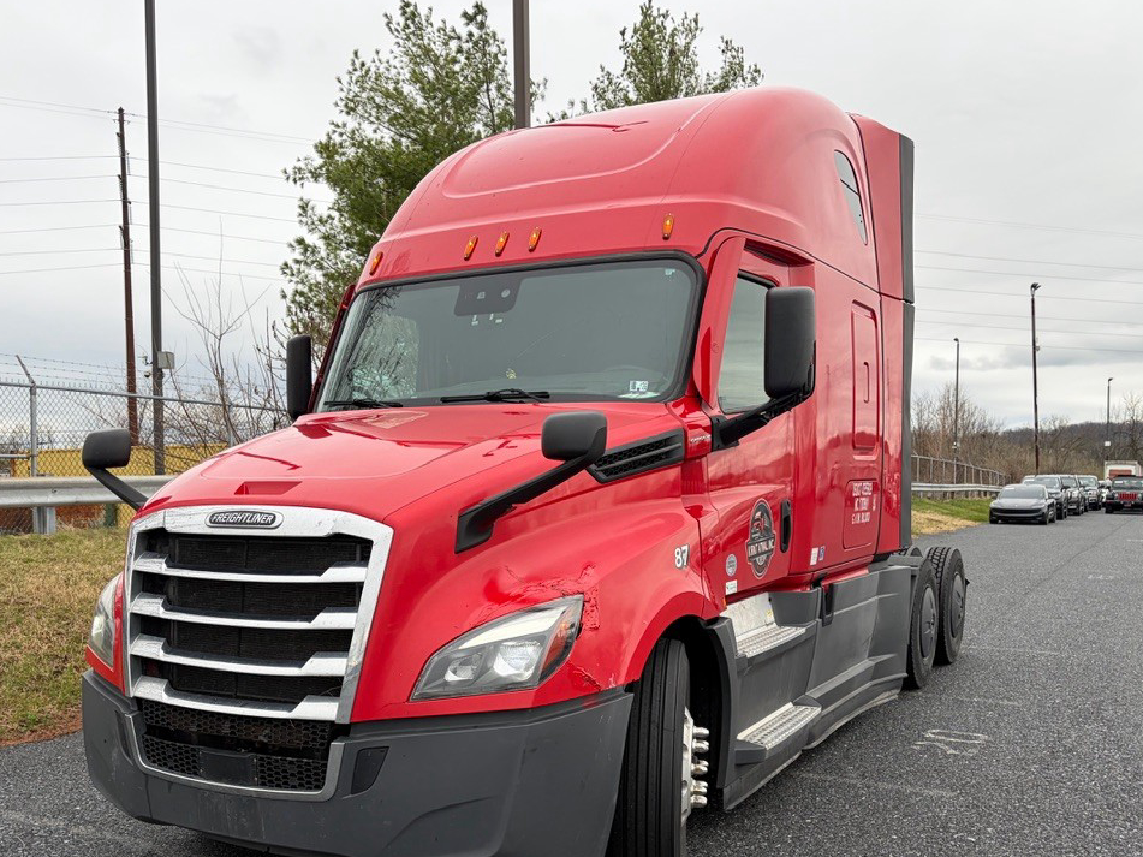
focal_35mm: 35
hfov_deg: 52.5
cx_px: 507
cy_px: 561
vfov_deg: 40.3
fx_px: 1156
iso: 50
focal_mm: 5.96
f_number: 1.6
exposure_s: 1/581
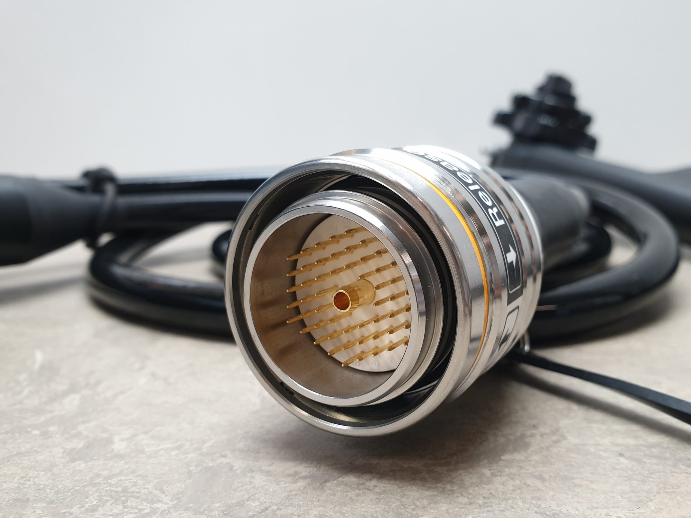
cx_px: 401
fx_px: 619
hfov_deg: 58.1
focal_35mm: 31
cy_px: 295
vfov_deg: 45.3
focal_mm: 4.3
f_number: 2.4
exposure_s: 1/50
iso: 160
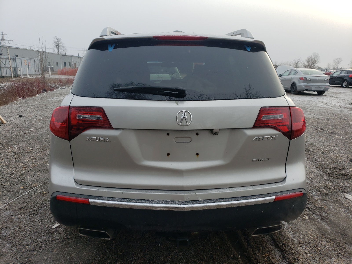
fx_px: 264
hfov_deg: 67.3
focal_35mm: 26
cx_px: 176
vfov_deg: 53.1
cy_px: 132
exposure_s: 1/833
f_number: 1.5
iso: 50
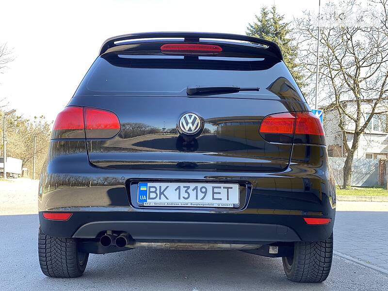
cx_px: 194
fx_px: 583
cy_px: 146
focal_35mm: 52
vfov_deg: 28.0
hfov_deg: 36.8
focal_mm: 6
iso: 40
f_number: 2
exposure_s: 1/122
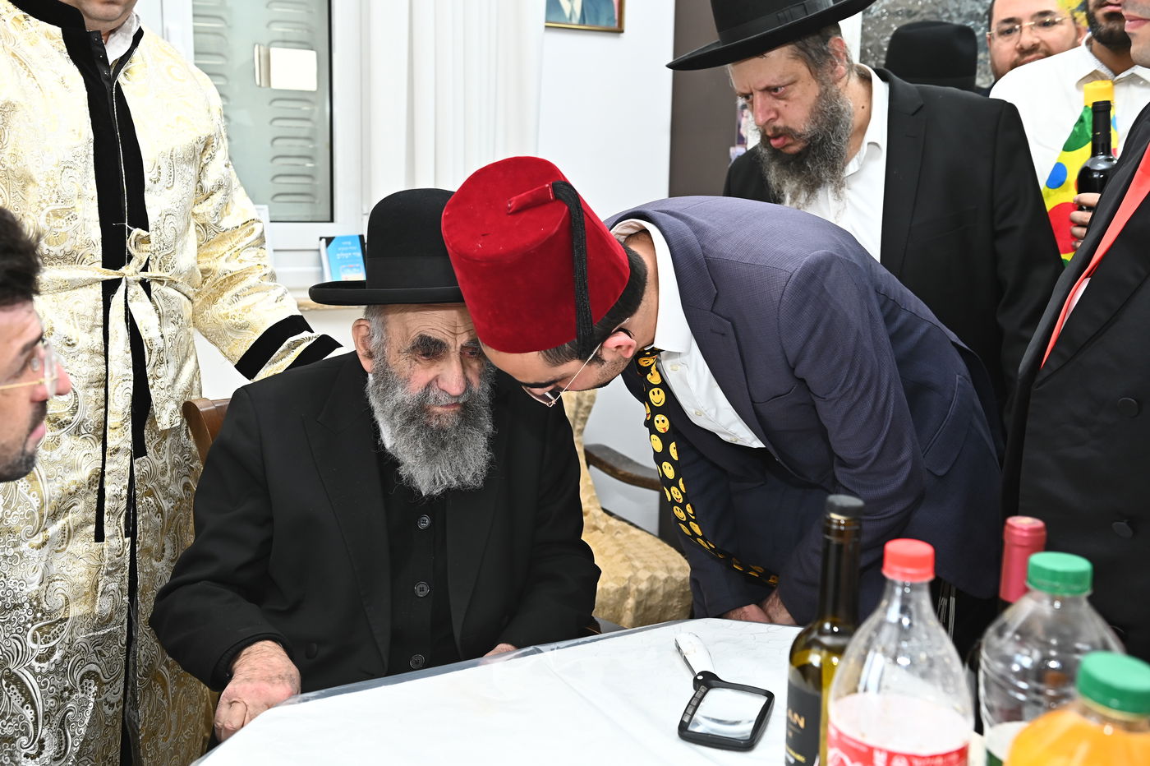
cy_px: 383
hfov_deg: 50.7
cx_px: 575
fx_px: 1213
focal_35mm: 38
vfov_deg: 35.0
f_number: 5
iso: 800
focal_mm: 38
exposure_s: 1/125
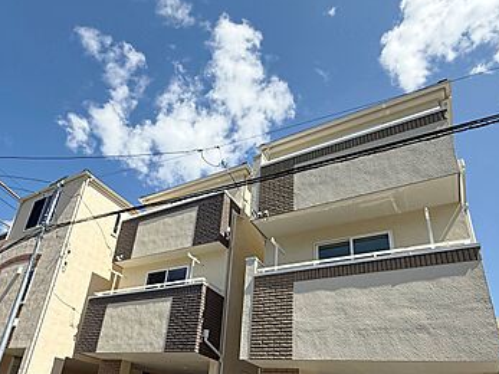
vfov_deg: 53.4
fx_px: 360
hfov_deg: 68.8
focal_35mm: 25
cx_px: 204
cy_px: 260
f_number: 2.2
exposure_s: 1/1901
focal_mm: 2.22
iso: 50
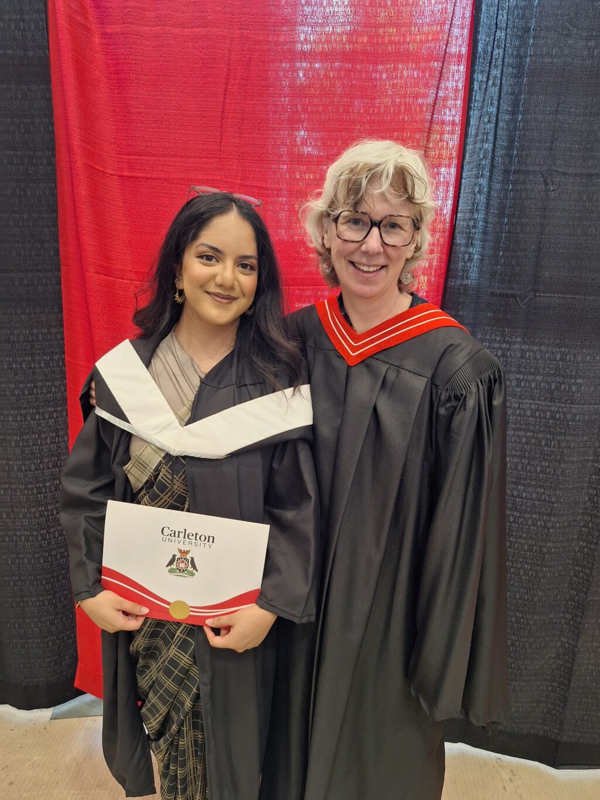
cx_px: 300
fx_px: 531
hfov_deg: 58.9
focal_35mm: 23
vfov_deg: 73.9
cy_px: 400
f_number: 1.8
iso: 125
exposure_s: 1/40
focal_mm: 5.54
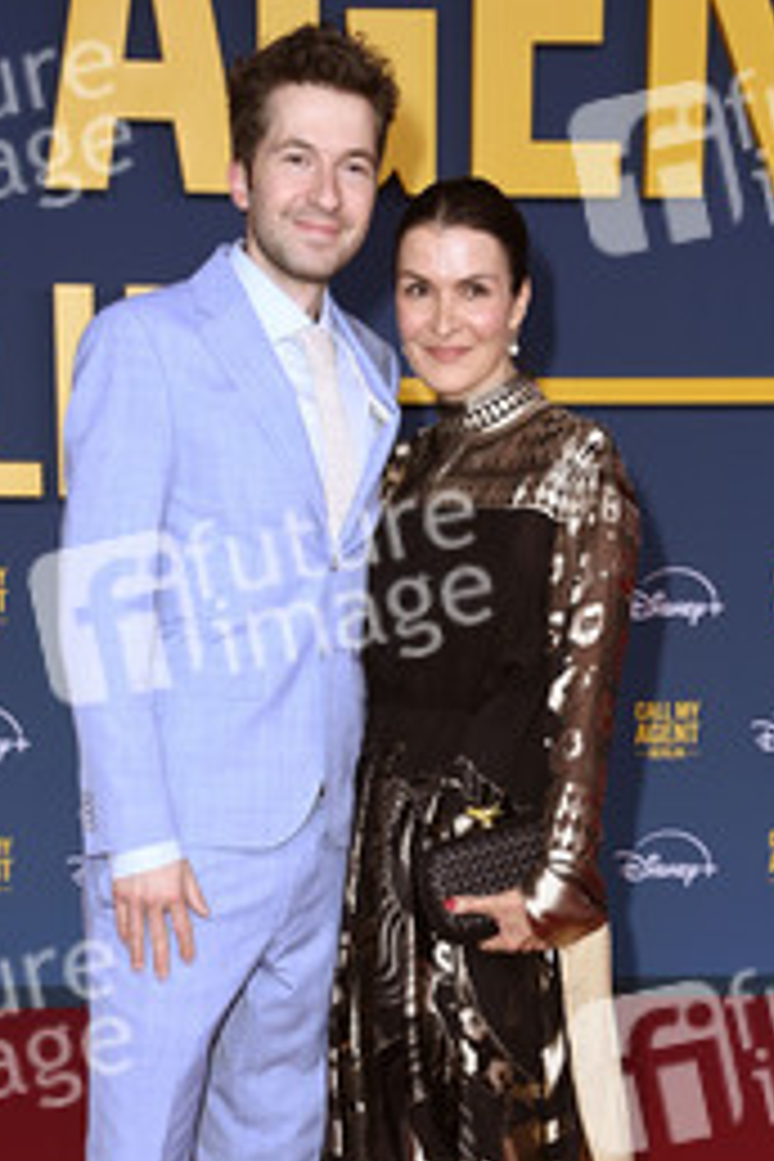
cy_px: 824
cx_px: 392
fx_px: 3096
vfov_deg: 21.1
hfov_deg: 14.3
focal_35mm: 96
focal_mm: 62
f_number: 5.6
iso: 800
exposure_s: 1/200
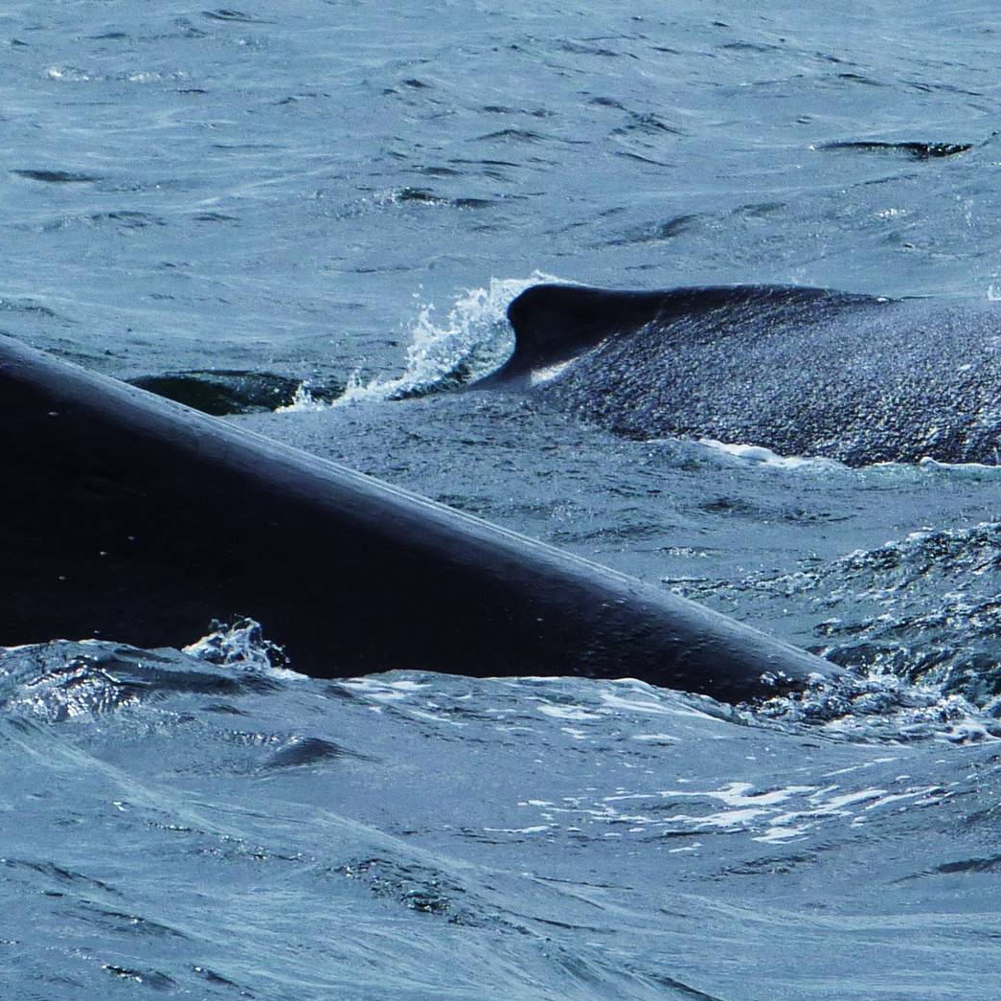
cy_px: 498
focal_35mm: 444
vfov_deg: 3.9
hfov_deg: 3.9
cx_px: 637
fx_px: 14526
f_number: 5.6
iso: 80
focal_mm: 29.9
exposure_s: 1/640
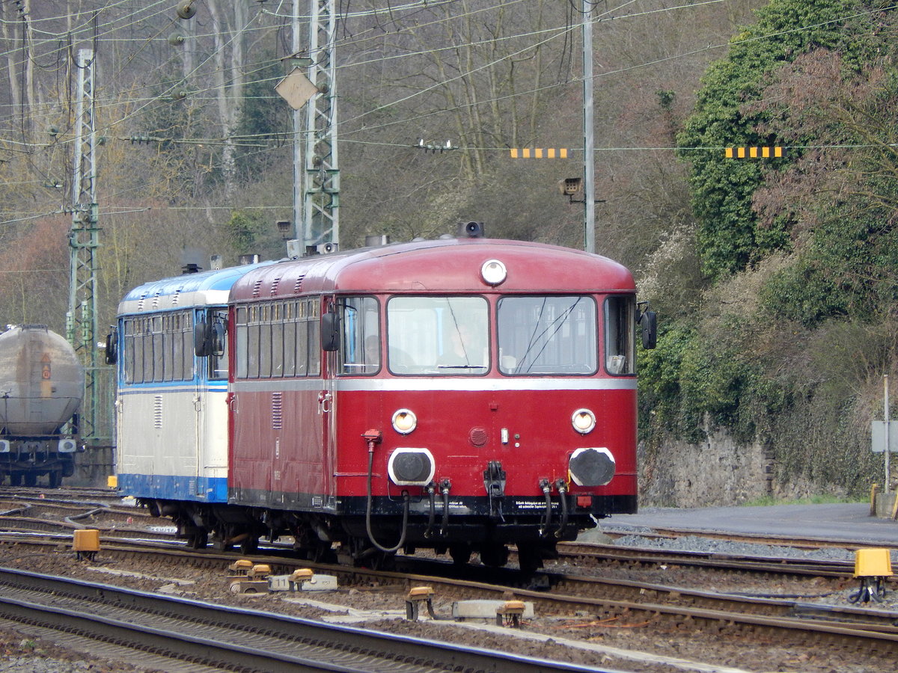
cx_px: 449
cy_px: 336
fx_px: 11025
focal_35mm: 425
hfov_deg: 4.7
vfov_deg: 3.5
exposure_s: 1/250
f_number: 5.7
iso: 280
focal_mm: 76.4
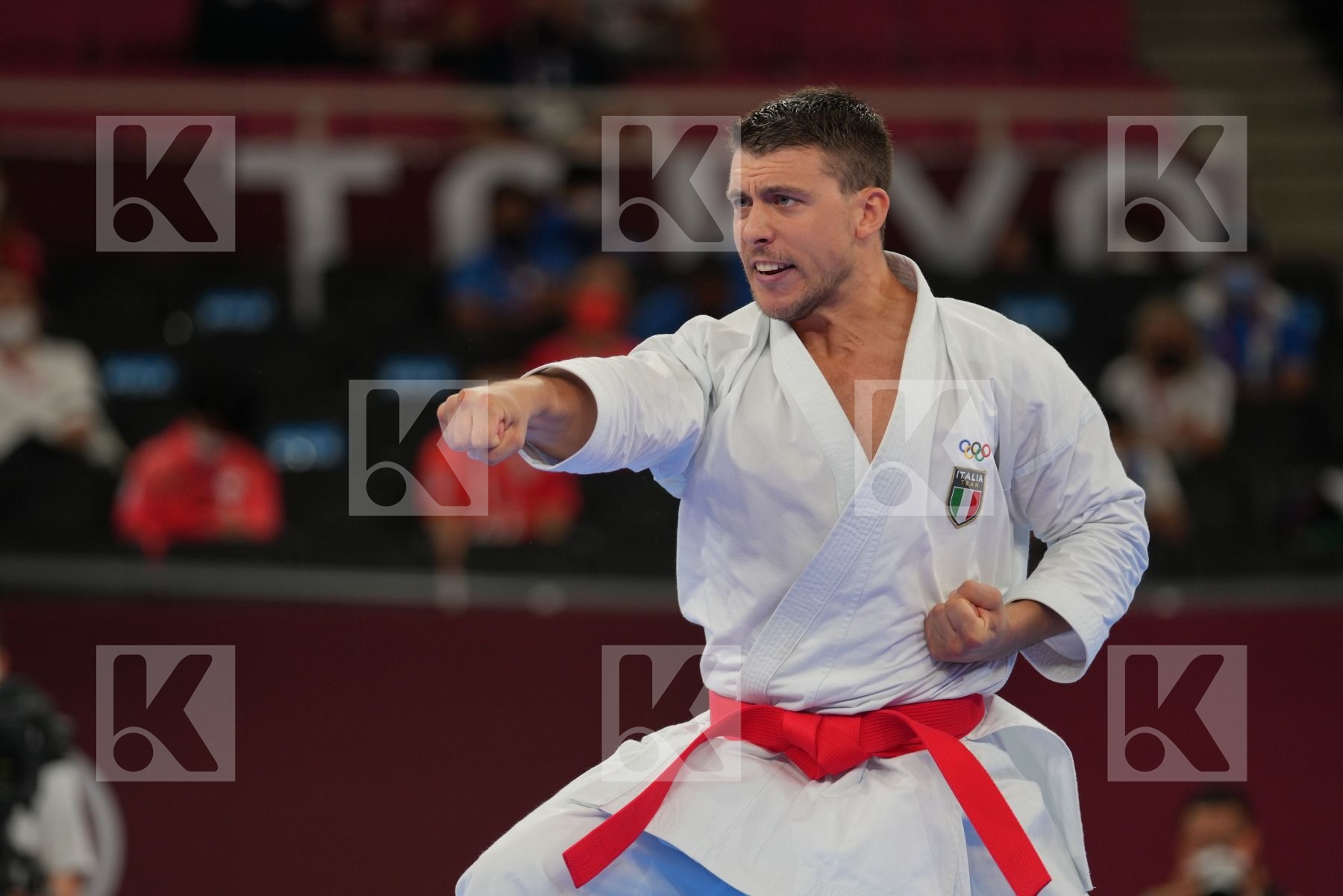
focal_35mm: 271
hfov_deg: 7.6
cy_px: 448
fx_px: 10109
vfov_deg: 5.1
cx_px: 672
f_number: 2.8
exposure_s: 1/500
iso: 250
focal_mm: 181
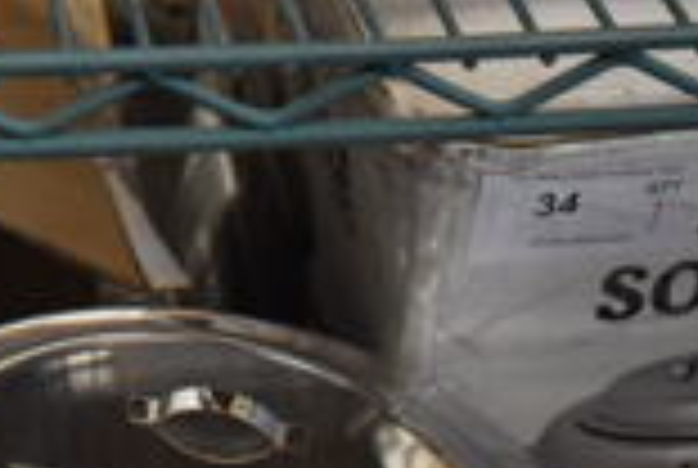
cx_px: -207
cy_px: -382
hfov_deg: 18.0
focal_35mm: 106
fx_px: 2059
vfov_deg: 11.9
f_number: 3.5
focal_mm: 18
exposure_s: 1/125
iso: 1600
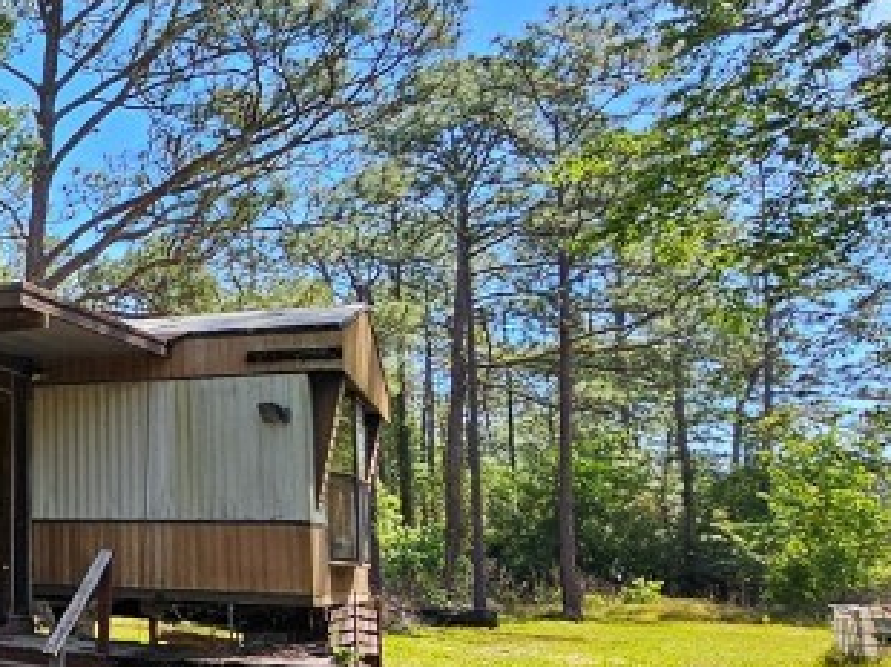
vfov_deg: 33.5
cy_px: 382
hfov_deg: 32.4
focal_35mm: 43
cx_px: -282
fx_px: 1106
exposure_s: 1/939
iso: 50
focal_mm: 2.2
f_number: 2.2
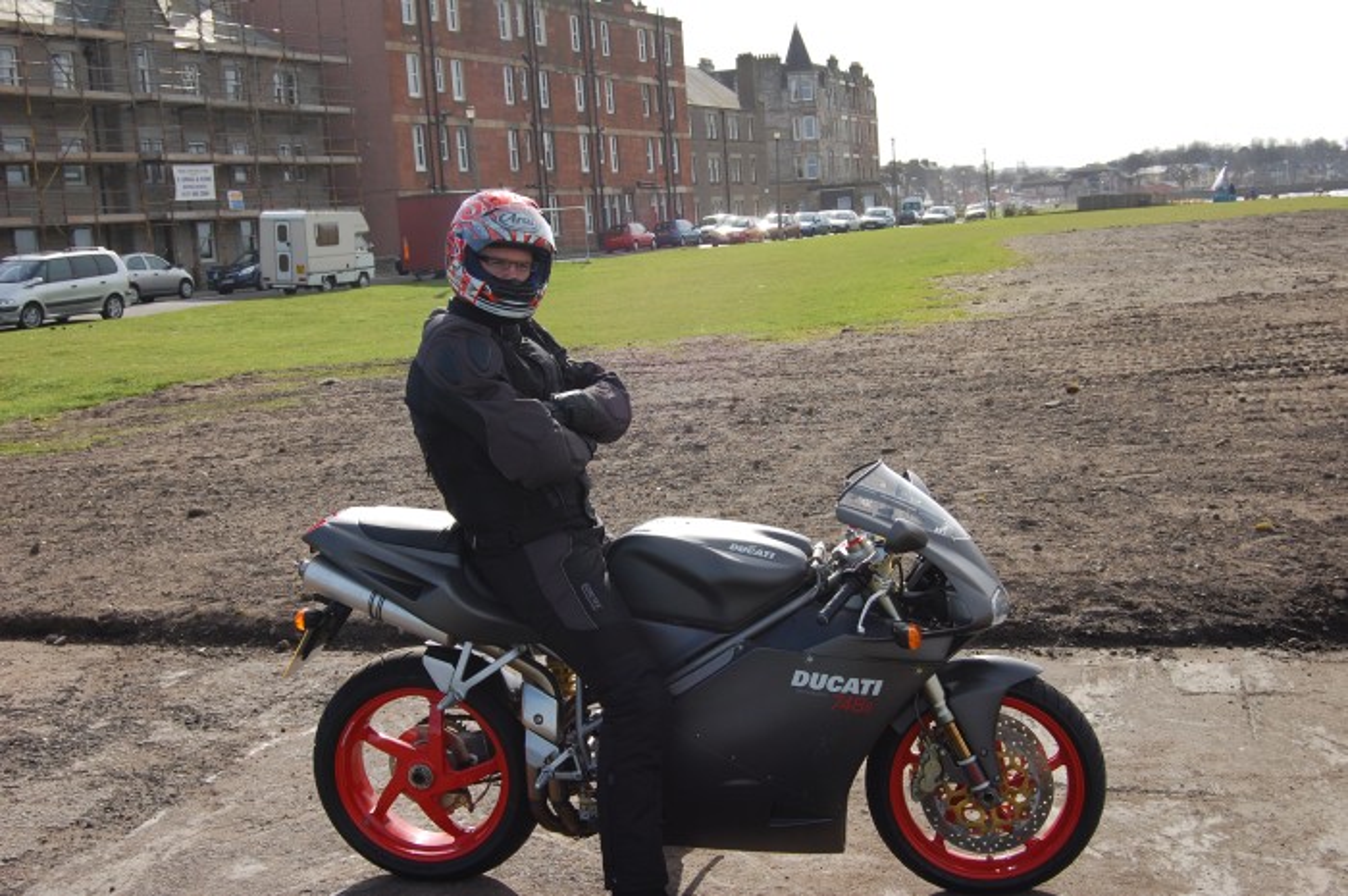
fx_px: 1683
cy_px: 448
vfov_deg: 29.8
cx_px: 674
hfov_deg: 43.6
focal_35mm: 45
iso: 200
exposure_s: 1/250
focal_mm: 30
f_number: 8
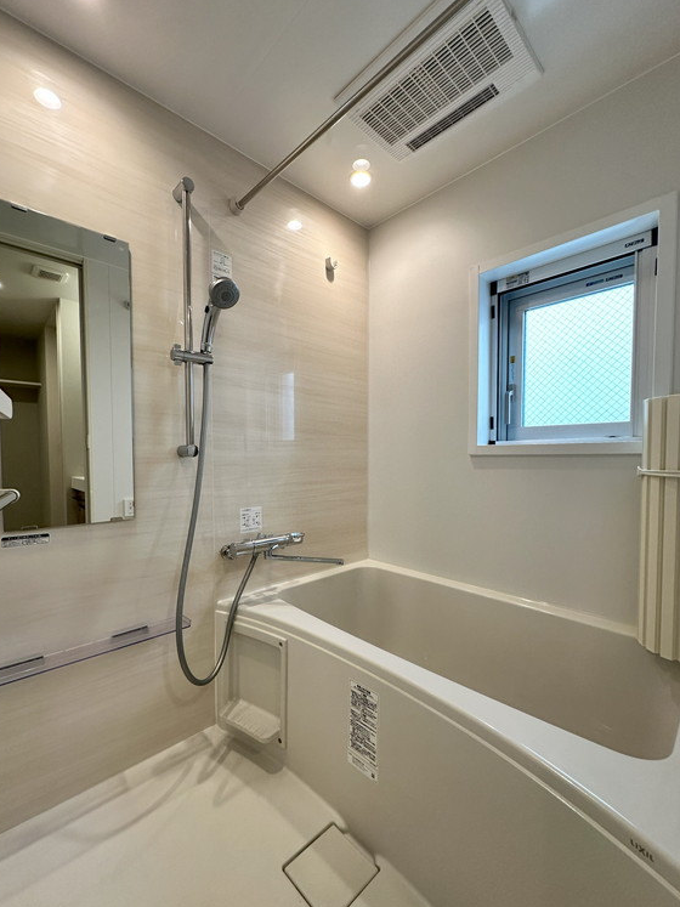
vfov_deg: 98.1
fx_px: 393
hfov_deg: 81.7
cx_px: 327
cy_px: 472
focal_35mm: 15
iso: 160
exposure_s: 1/100
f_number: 2.2
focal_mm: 2.22
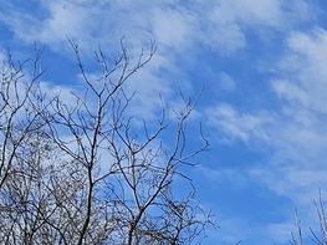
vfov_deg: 10.4
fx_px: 1190
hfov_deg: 15.0
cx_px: 420
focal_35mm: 126
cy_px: 562
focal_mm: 5.4
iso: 25
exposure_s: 1/2308
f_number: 1.8
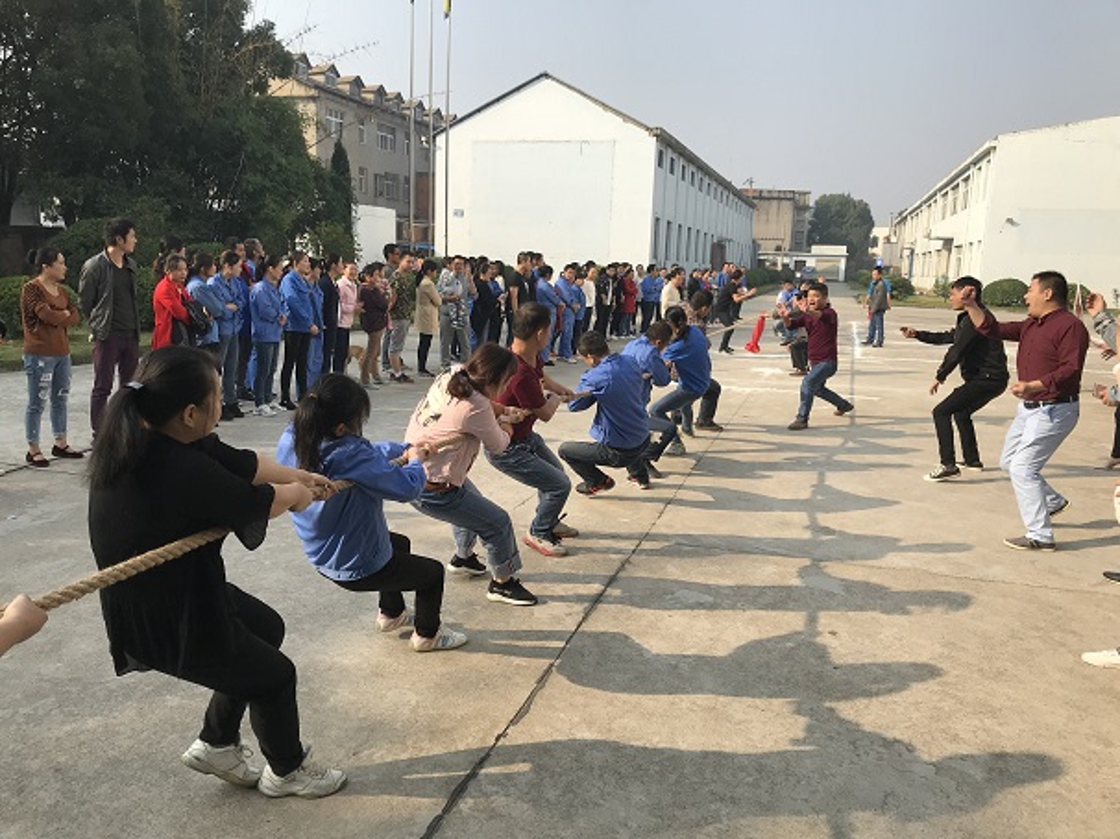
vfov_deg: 49.7
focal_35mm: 28
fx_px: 906
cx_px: 560
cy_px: 420
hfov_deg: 63.5
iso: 20
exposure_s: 1/1546
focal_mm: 3.99
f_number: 1.8
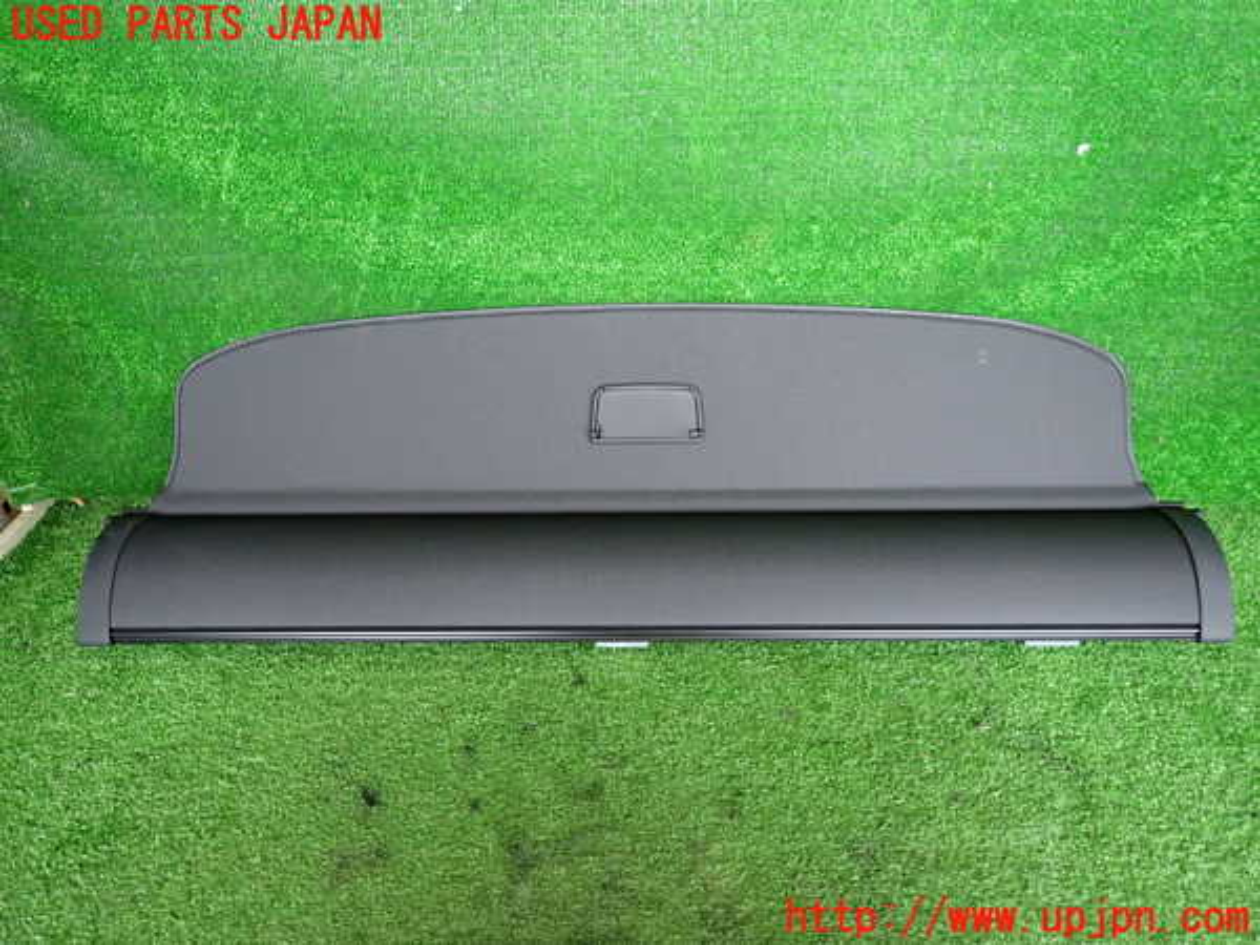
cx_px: 630
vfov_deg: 54.9
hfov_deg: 69.4
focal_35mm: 25
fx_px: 910
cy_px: 472
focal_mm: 4.5
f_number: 2
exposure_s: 1/60
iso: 500
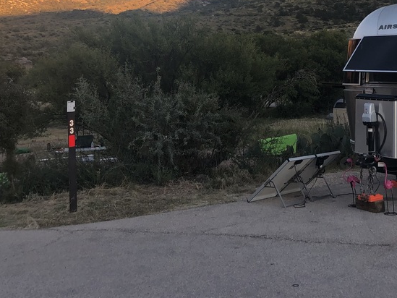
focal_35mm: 51
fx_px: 585
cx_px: 268
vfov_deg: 27.6
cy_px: 31
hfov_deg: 37.1
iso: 20
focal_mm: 4
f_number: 1.8
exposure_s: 1/262
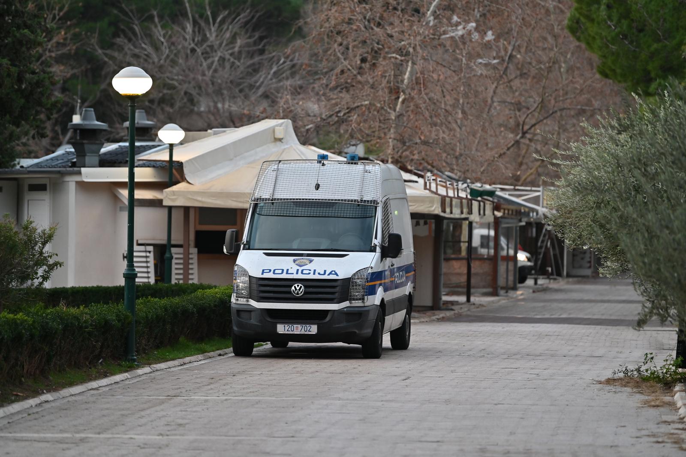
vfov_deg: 8.3
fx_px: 3142
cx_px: 343
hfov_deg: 12.5
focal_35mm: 165
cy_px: 228
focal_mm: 165
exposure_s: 1/125
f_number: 2.8
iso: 1000
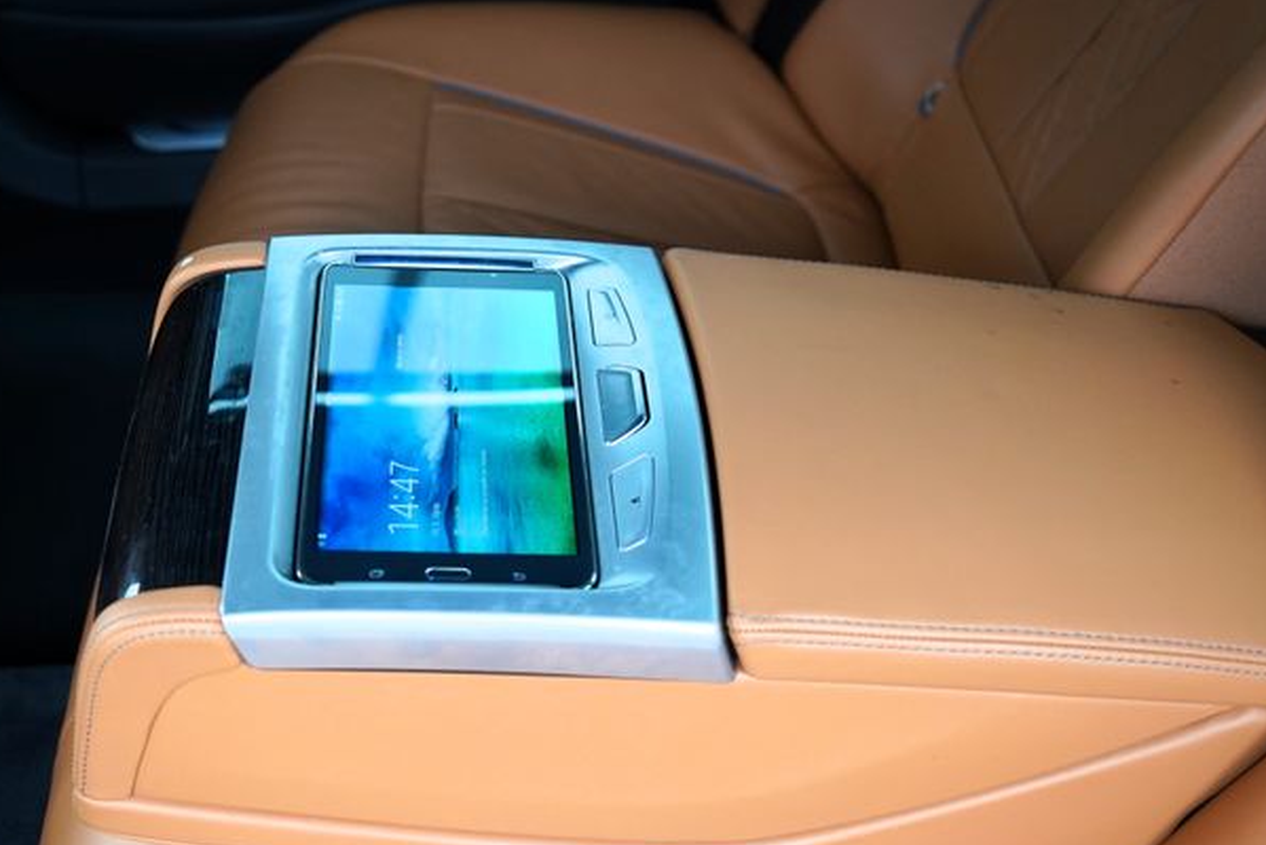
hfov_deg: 47.1
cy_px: 407
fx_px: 1442
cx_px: 509
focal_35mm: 41
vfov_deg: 32.7
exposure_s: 1/160
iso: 1600
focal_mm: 24
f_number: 2.8
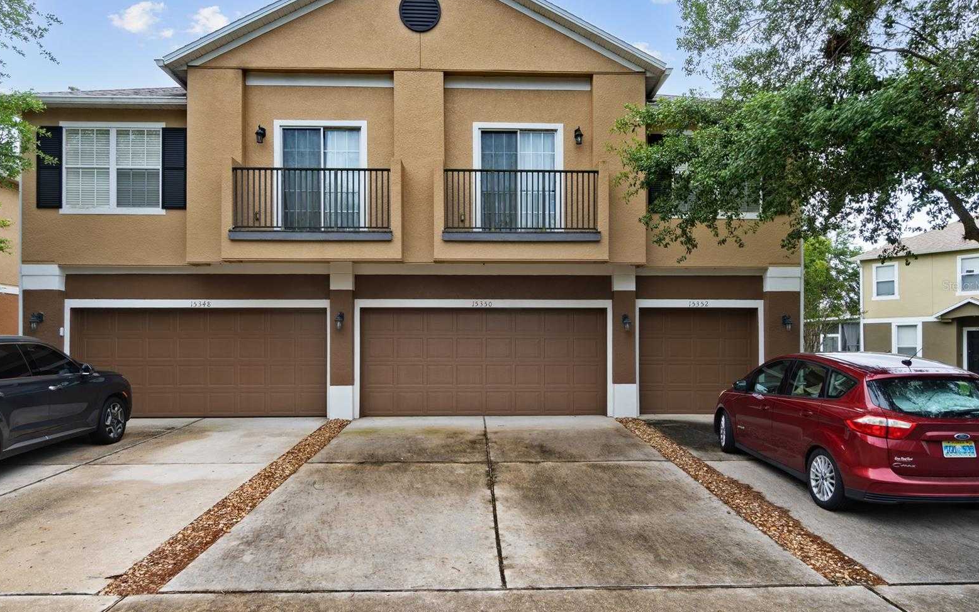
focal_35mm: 22
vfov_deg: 55.0
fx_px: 587
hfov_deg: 79.6
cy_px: 285
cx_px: 495
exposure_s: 1/60
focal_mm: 14
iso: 100
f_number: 11
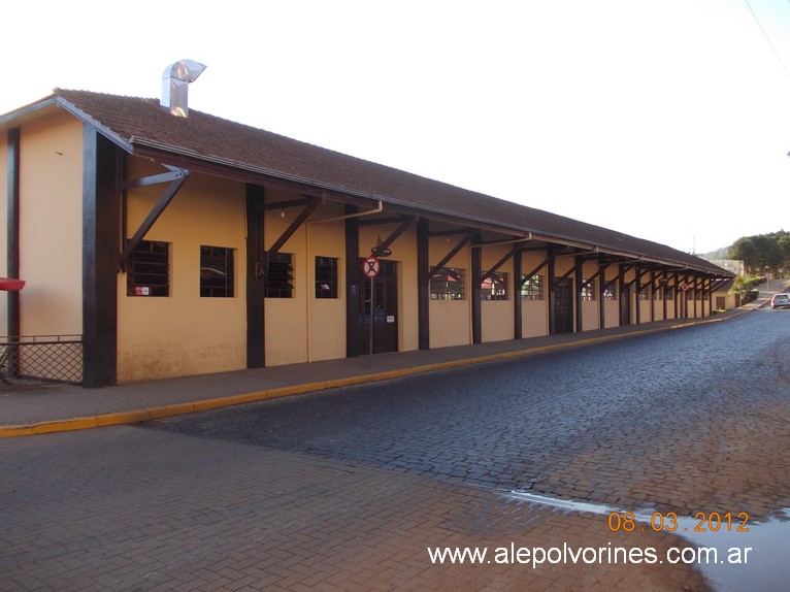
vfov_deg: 49.7
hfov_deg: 63.5
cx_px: 395
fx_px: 639
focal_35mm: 28
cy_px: 296
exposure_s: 1/250
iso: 80
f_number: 2.7
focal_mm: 4
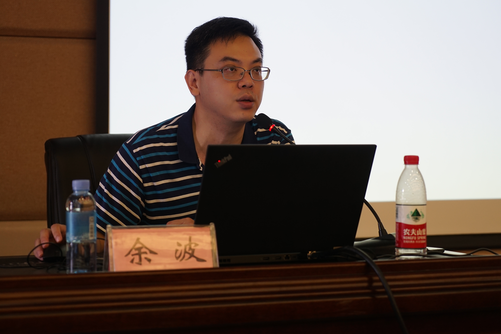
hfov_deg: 25.4
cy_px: 150
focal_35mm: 80
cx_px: 238
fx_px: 1113
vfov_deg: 17.1
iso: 500
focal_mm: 70
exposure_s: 1/50
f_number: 4
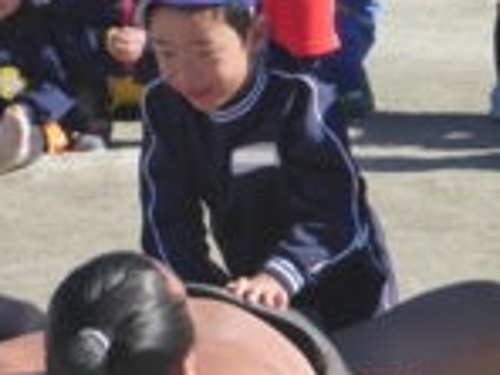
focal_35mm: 296
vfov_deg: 5.0
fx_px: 4275
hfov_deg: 6.7
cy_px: 260
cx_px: 206
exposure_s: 1/500
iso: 250
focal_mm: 20.3
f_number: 5.8
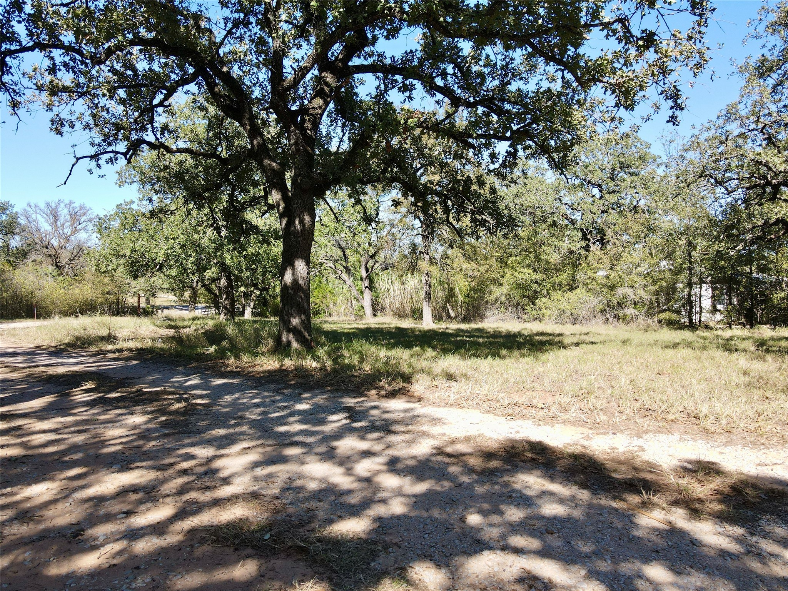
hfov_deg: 71.6
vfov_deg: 56.8
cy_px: 296
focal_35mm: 24
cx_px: 394
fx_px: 546
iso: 100
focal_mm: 4.5
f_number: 2.8
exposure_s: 1/250
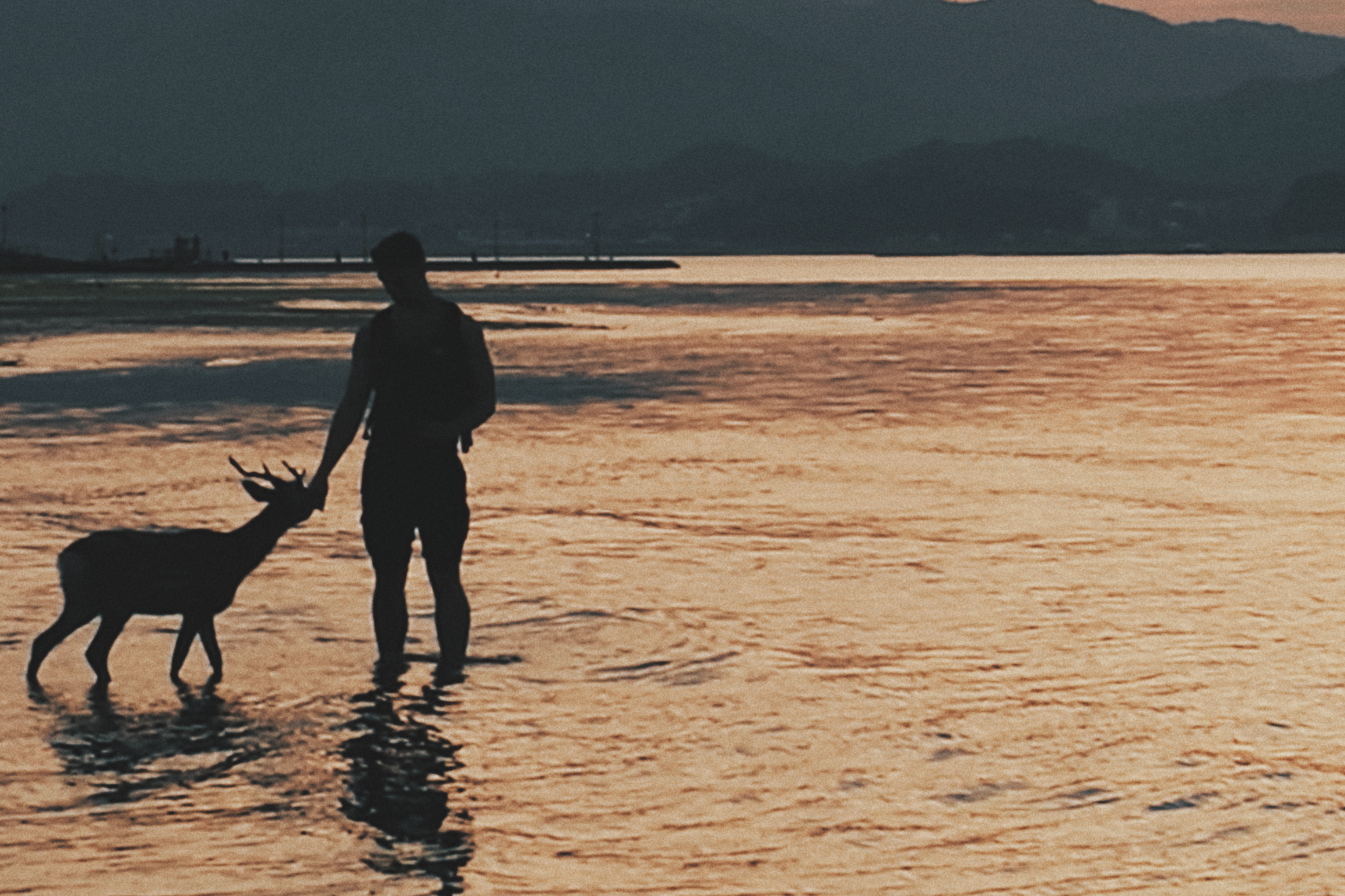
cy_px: 248
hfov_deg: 13.9
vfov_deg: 9.3
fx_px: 5491
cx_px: 418
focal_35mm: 147
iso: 50
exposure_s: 1/252
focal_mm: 4.5
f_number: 2.2
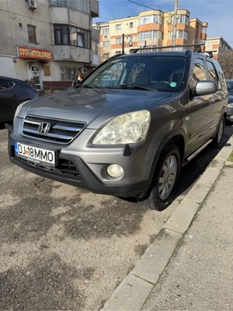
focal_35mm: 24
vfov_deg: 71.6
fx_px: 215
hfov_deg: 56.8
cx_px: 116
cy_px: 156
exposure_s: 1/3759
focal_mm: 6.76
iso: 80
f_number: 1.78
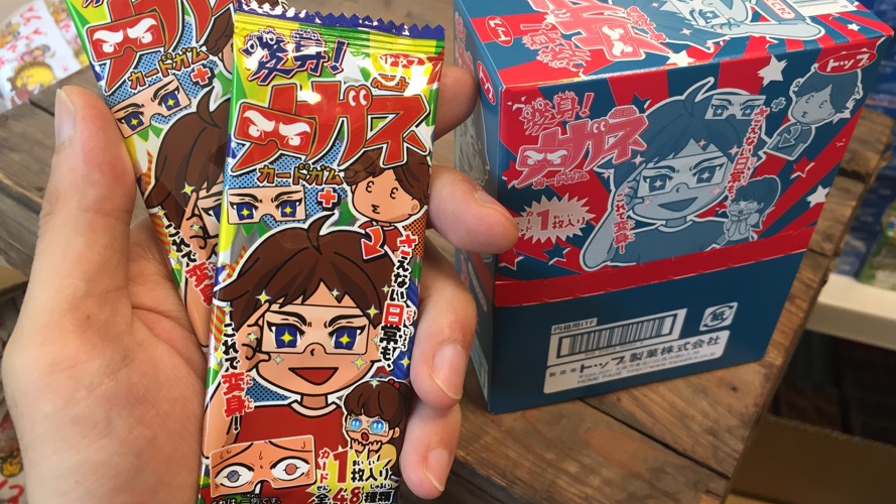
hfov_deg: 61.0
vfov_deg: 36.6
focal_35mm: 32
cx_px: 452
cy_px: 221
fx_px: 760
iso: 40
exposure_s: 1/40
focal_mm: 4.15
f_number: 2.2
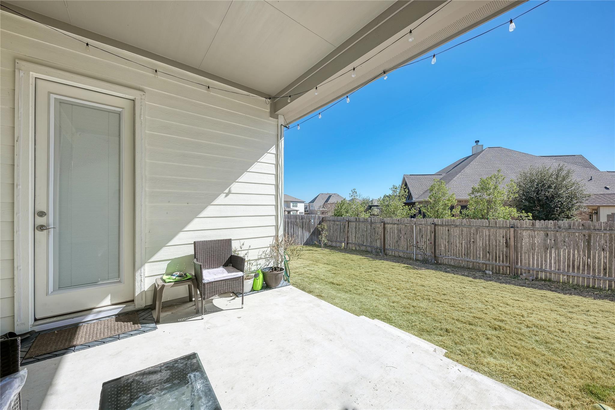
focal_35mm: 13
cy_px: 205
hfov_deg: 108.3
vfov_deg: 85.4
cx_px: 308
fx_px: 222
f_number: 8
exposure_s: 1/800
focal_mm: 13
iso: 200
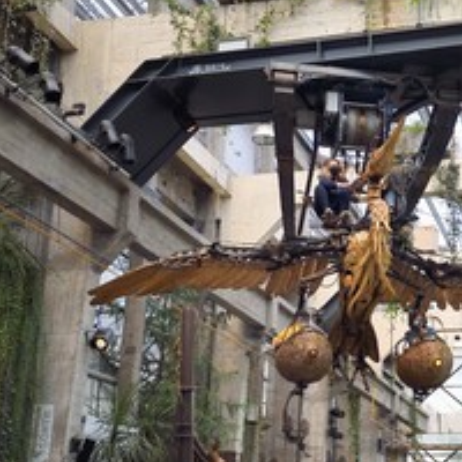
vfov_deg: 25.3
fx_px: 1027
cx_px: 336
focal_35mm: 68
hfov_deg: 25.1
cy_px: 298
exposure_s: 1/640
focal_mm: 38
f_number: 9
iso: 800
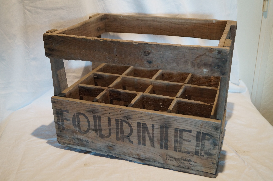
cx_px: 136
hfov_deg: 49.6
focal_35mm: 39
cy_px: 90
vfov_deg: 34.1
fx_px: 295
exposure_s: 1/60
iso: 1250
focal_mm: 26
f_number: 4.5
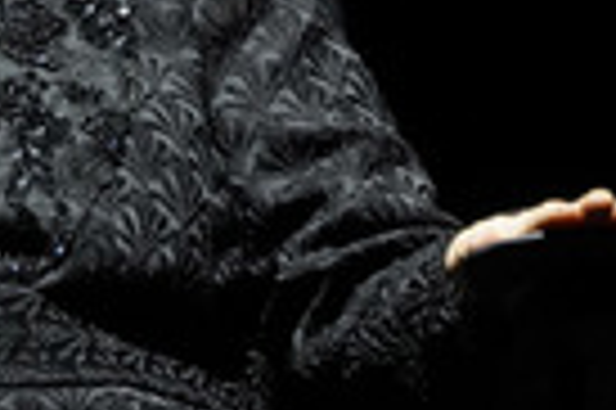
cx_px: -164
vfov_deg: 0.7
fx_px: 33720
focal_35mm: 1973
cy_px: -221
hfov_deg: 1.0
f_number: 8
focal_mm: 600
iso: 6400
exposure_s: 1/320
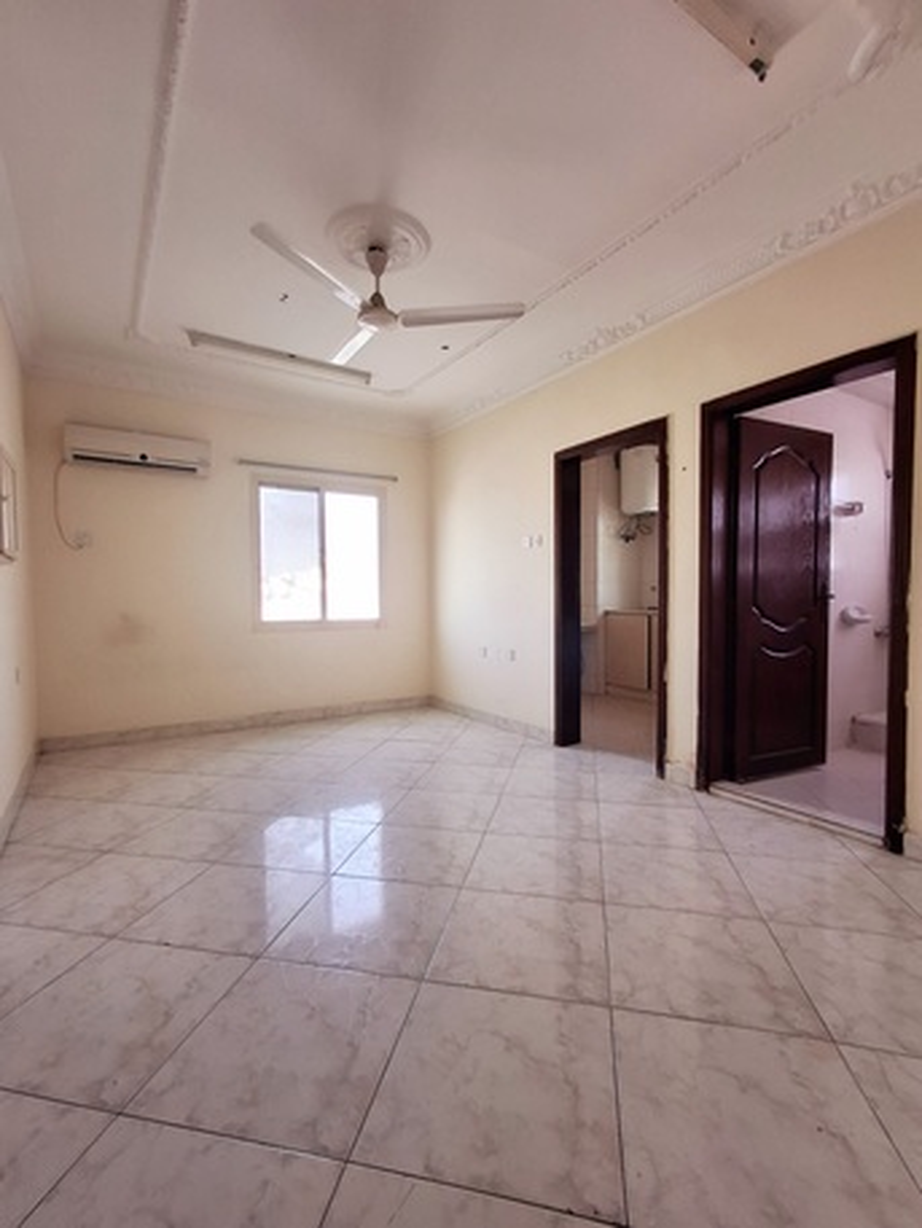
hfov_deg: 78.1
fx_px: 568
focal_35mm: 16
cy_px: 614
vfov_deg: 94.5
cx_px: 461
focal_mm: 1.64
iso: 40
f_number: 2.2
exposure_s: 1/40
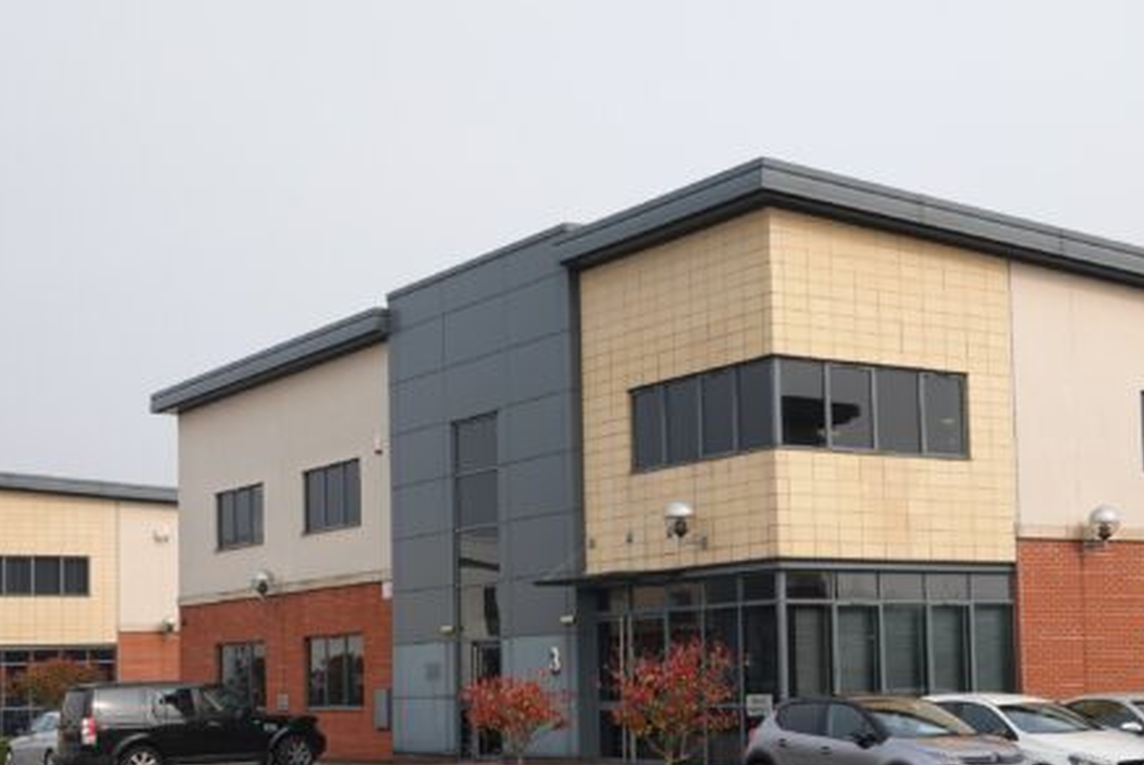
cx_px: 738
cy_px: 521
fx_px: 1876
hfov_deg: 33.7
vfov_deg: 22.9
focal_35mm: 59
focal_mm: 15.73
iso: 100
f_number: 4
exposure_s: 1/500
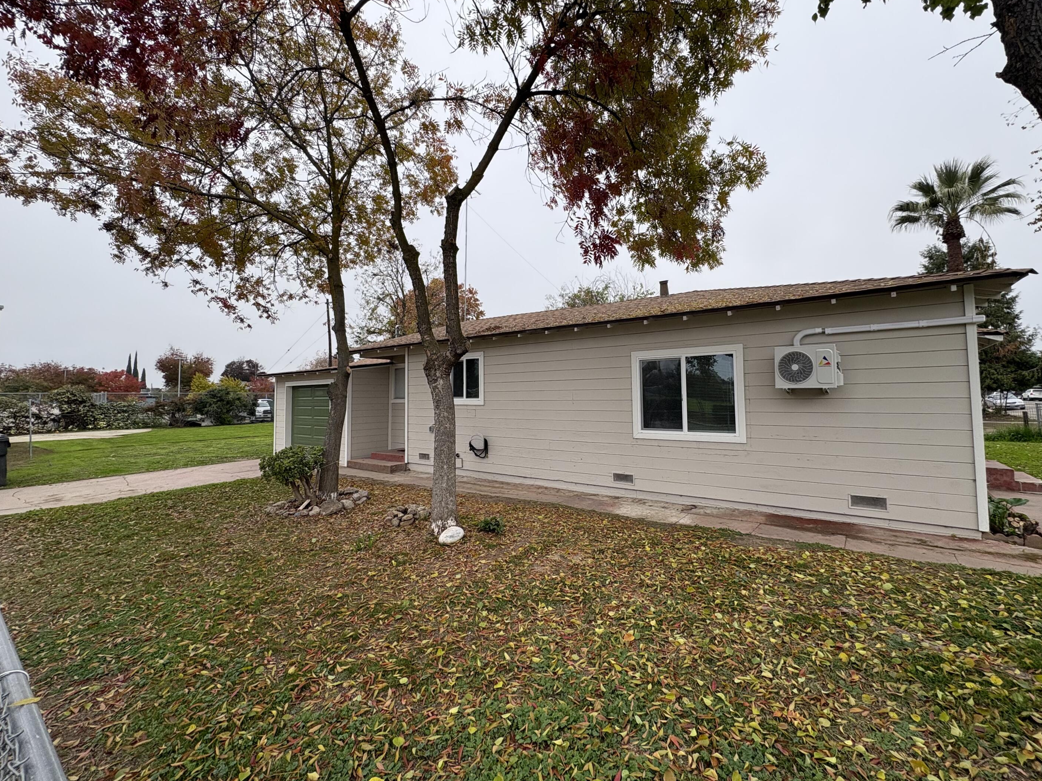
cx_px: 557
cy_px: 372
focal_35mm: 15
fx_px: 452
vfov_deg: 81.7
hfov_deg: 98.0
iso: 40
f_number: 2.2
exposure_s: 1/498
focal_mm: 2.22
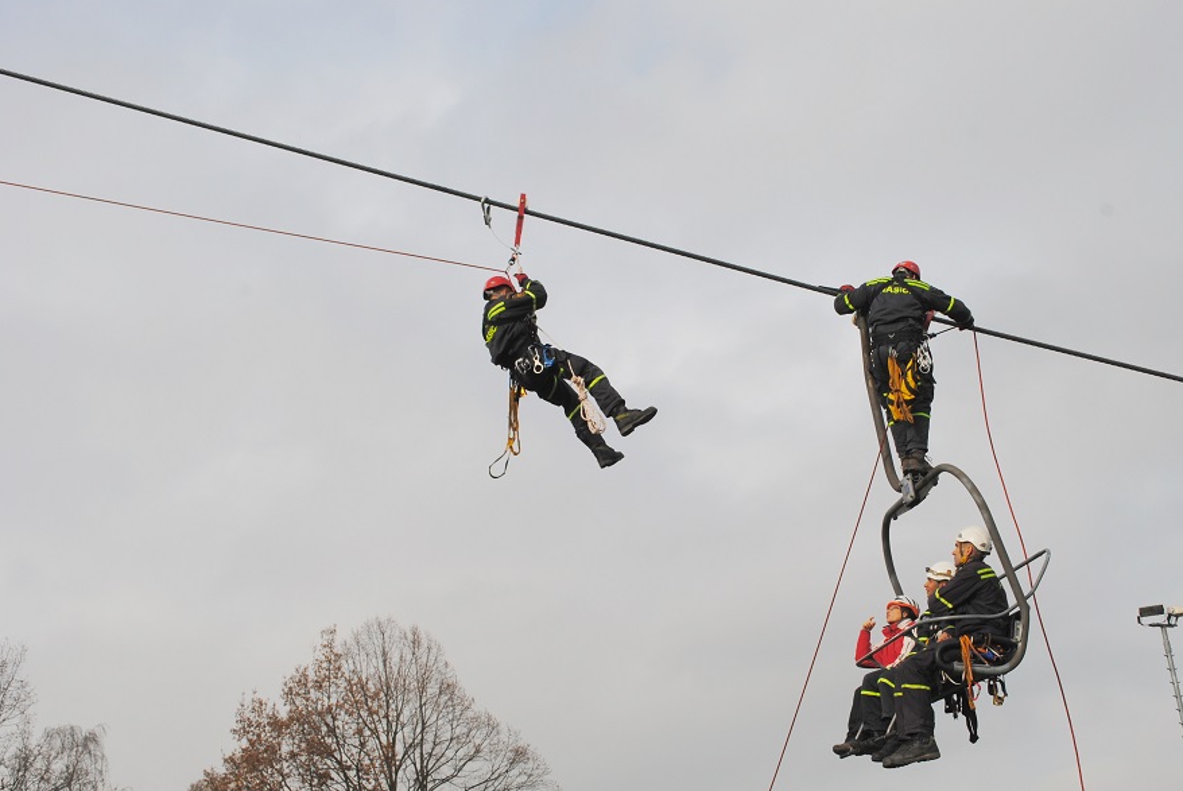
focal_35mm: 50
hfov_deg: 39.8
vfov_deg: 27.2
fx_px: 1630
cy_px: 448
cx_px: 667
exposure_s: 1/250
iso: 100
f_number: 8
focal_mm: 29
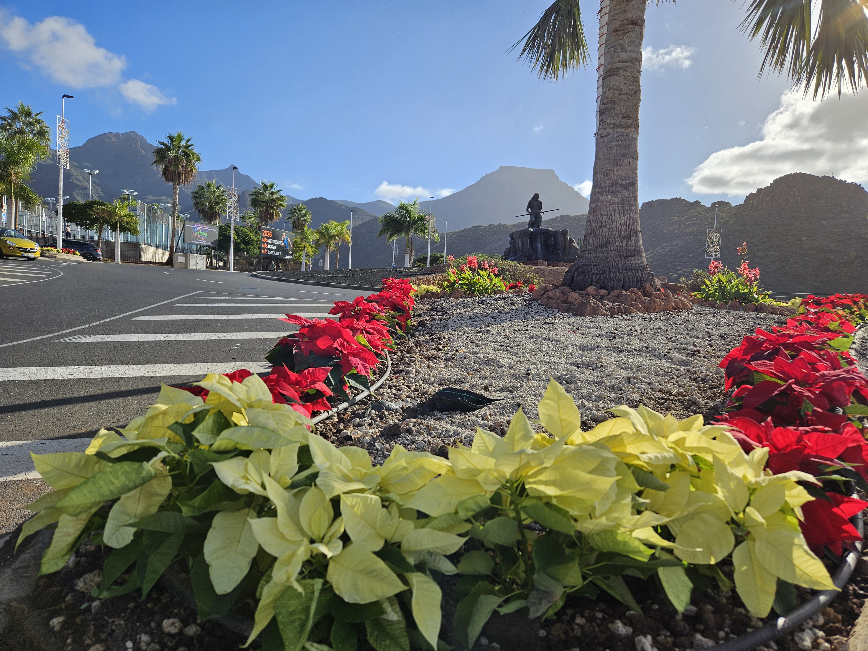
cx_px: 434
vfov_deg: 58.9
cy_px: 326
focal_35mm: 23
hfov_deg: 73.9
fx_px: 577
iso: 25
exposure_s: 1/2169
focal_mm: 5.4
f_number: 1.8
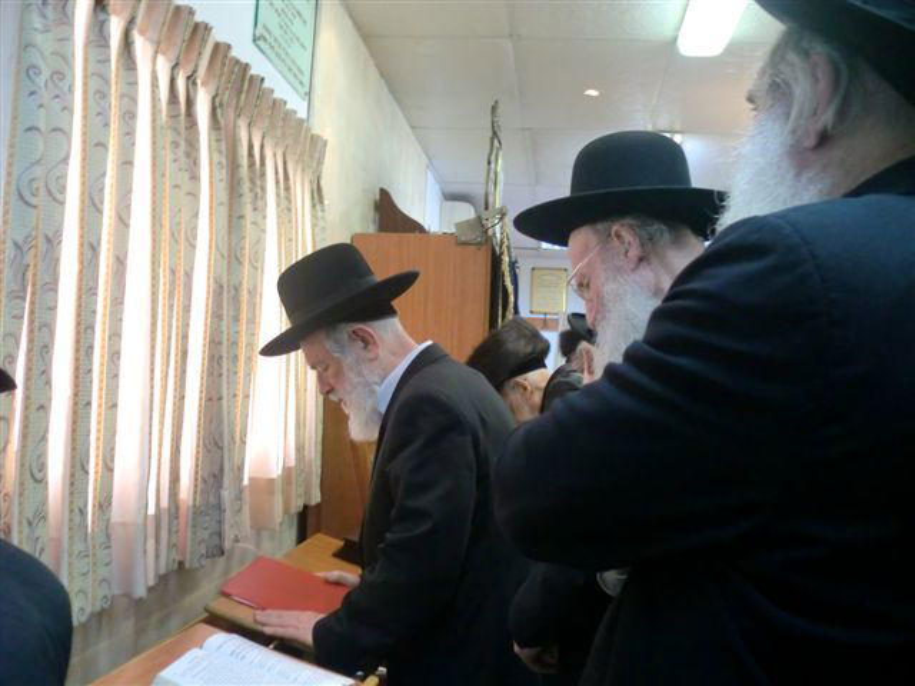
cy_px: 343
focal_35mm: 35
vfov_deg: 40.7
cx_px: 458
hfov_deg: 52.6
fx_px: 925
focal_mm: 6.3
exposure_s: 1/50
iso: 400
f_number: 3.1
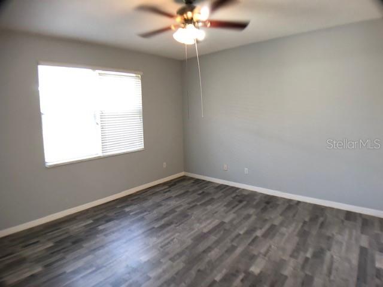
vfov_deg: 49.7
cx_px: 192
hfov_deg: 63.4
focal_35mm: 28
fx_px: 310
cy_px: 144
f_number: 1.8
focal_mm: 3.99
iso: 40
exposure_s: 1/17
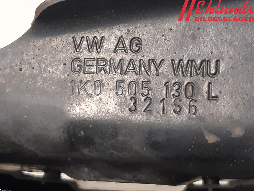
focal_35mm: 26
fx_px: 191
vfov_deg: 53.1
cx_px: 127
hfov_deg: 67.3
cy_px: 96
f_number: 1.7
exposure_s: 1/33
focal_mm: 3.93
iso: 250
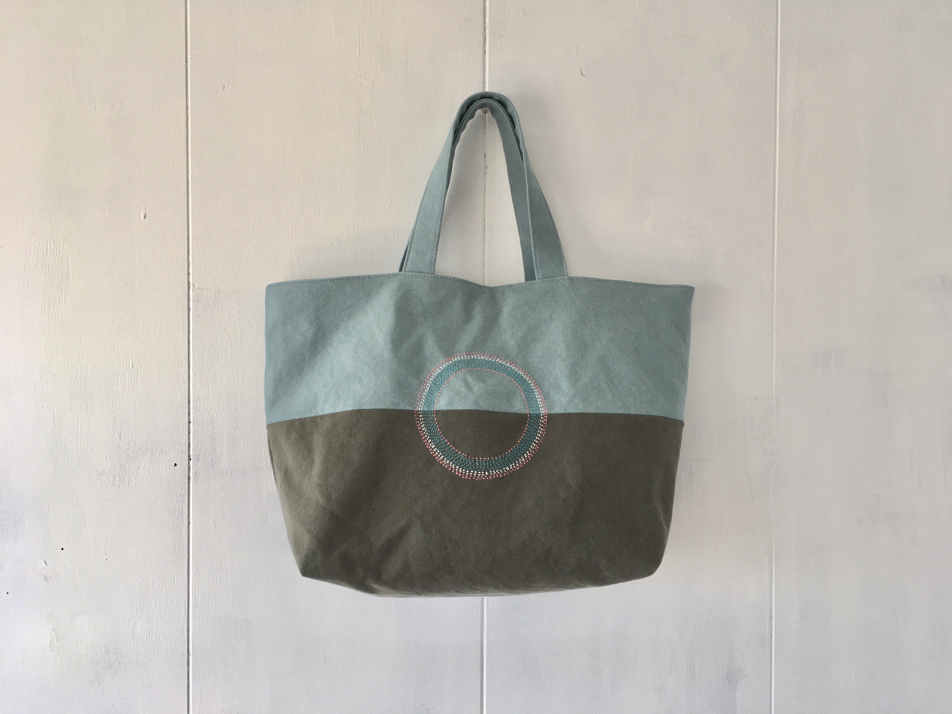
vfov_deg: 48.2
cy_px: 357
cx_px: 476
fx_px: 798
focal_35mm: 29
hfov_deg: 61.7
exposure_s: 1/120
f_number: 2.2
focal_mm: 4.15
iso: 40
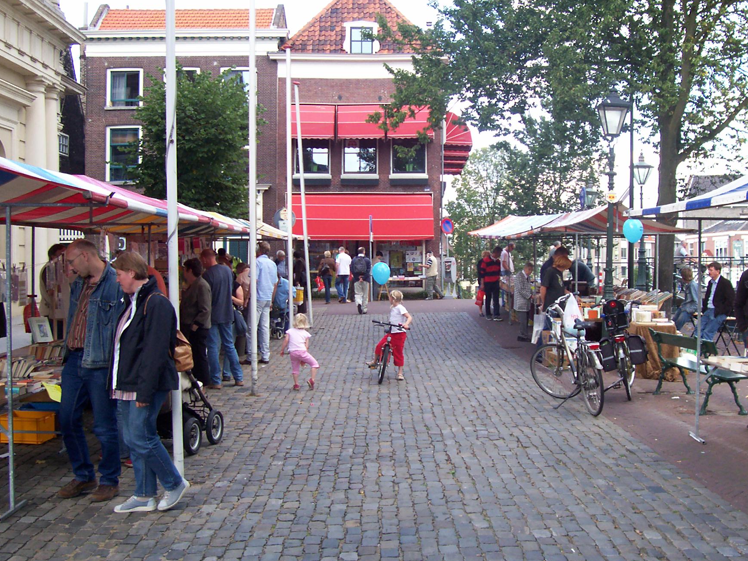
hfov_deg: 42.1
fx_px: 972
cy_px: 271
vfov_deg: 32.2
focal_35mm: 45
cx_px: 399
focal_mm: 5.6
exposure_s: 1/199
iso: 80
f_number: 2.7
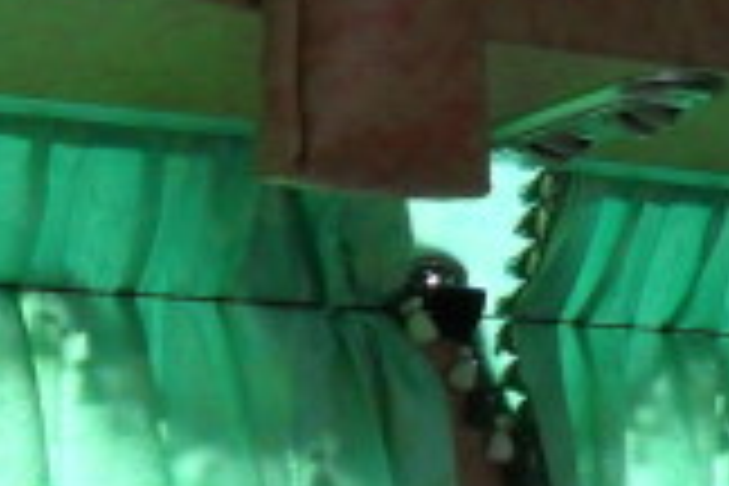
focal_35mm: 144
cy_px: 688
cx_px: -153
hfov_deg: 13.8
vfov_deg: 9.3
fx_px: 2916
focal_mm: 6.2
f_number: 2.8
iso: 160
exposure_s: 1/125
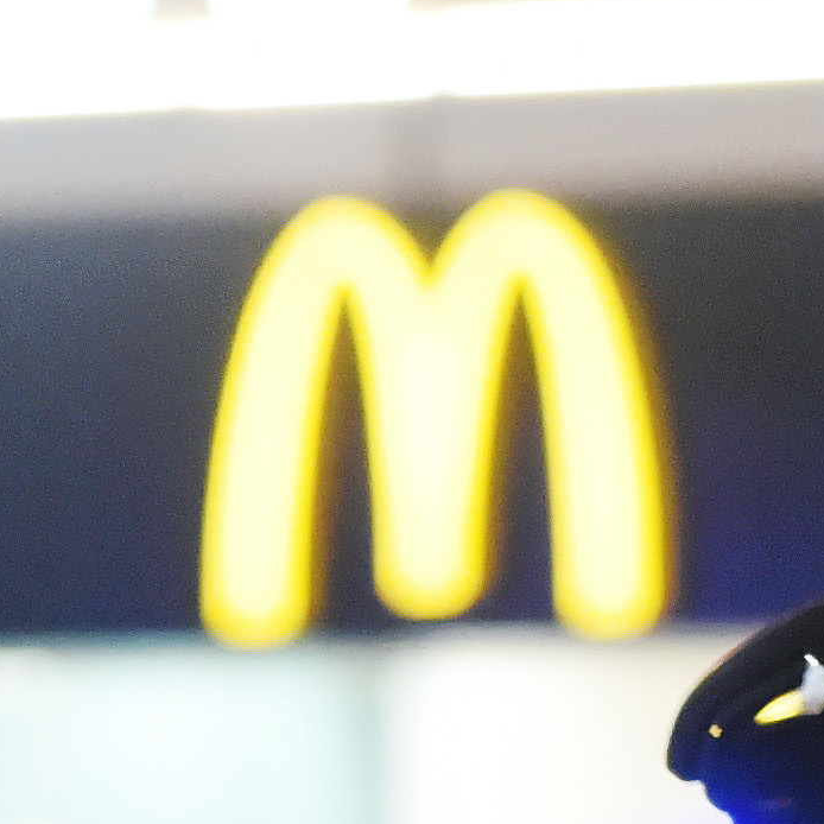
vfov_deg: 3.3
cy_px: 2233
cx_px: -784
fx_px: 13896
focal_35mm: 516
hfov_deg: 3.4
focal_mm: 70
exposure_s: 1/80
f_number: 3.5
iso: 2500
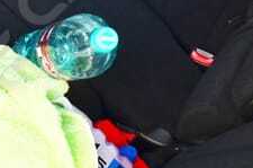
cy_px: -11
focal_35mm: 96
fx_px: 673
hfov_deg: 18.5
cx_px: -144
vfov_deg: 13.9
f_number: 5.6
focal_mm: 18
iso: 400
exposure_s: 1/125
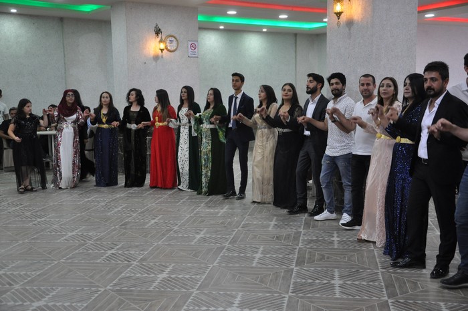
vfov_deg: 28.0
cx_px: 234
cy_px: 156
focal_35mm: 48
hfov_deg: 41.2
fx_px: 623
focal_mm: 32
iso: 1250
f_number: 4.2
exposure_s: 1/60
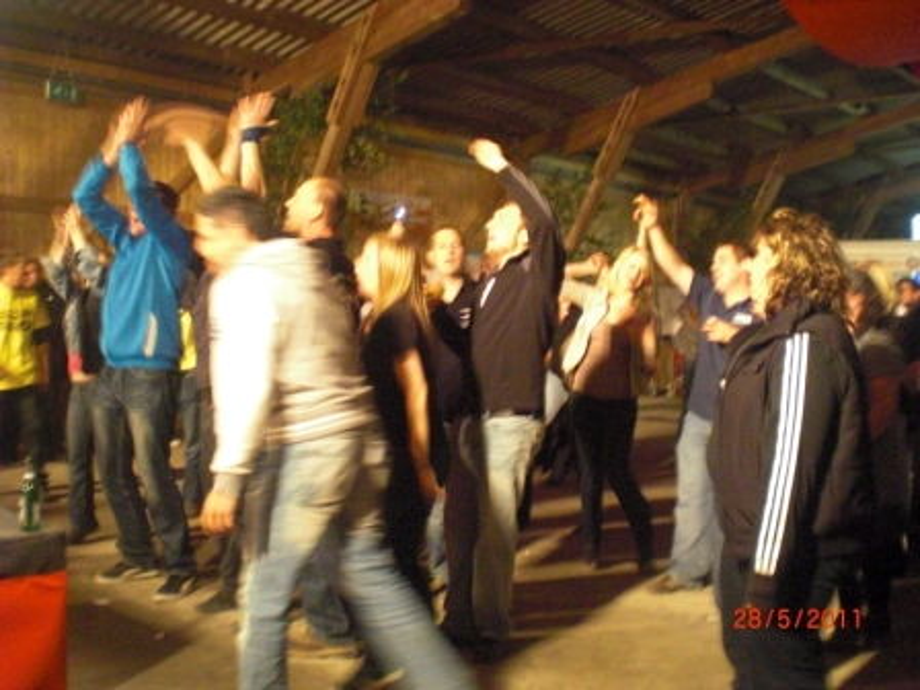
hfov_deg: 49.0
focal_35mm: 38
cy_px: 345
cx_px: 460
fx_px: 1010
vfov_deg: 37.7
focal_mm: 6.3
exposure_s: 1/13
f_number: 3.1
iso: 800
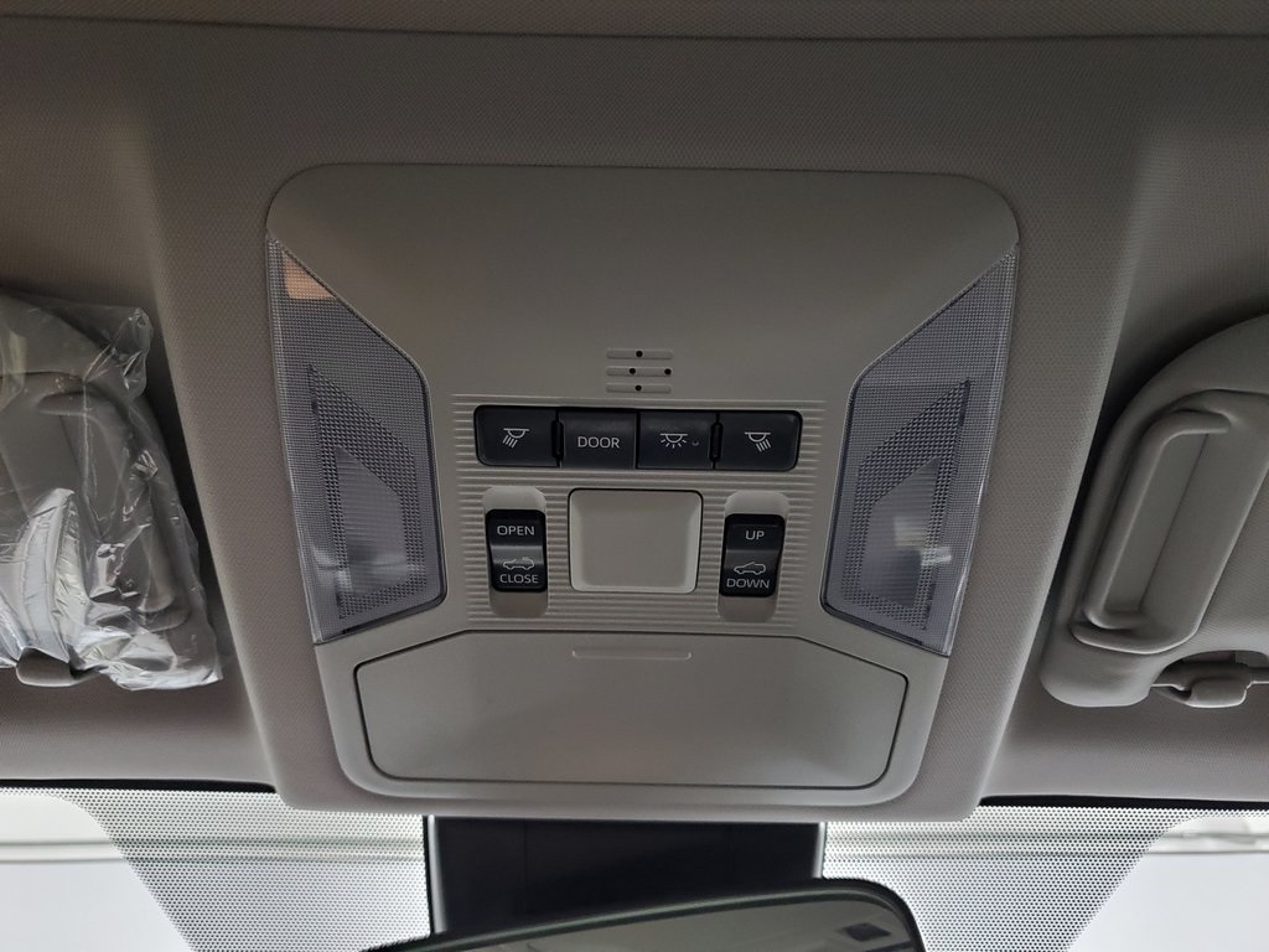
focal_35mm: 26
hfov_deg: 67.3
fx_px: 953
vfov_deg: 53.1
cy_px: 476
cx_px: 634
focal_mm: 4.3
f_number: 1.5
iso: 400
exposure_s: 1/39
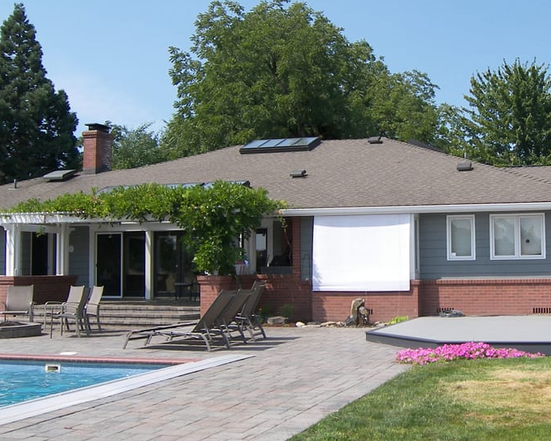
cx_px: 433
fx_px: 750
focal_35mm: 46
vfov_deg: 32.7
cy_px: 227
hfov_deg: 38.9
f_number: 2.8
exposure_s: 1/800
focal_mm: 5
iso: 50
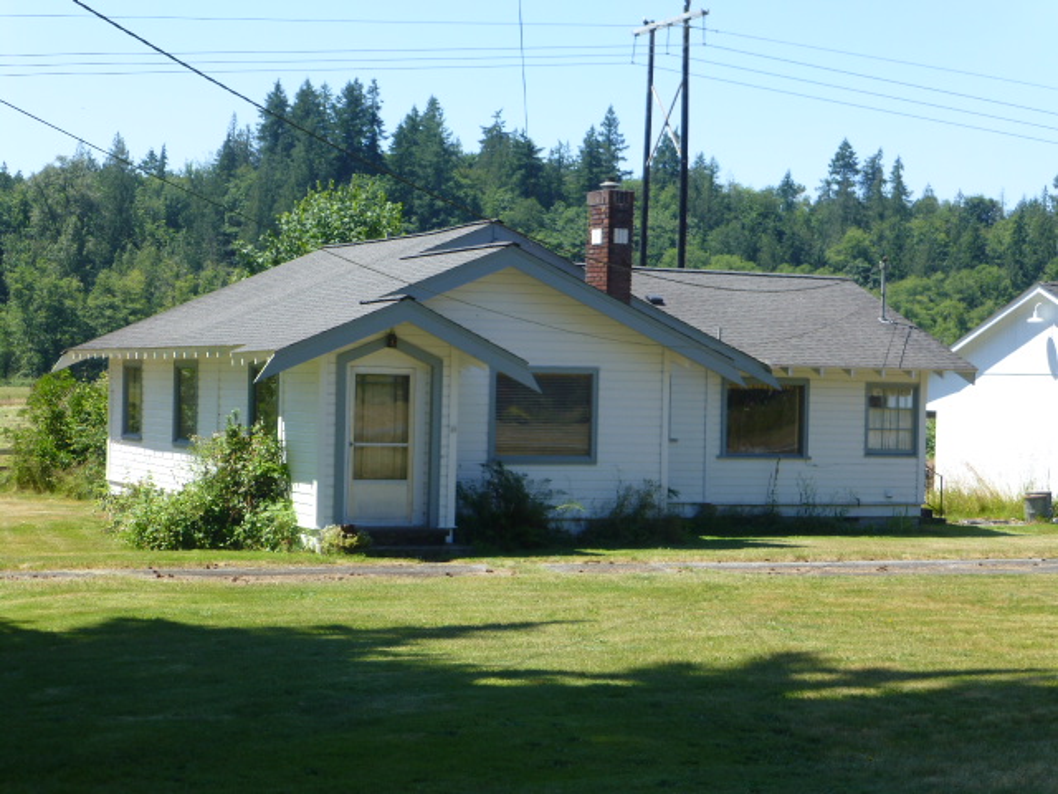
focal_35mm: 70
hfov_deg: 27.8
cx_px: 529
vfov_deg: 21.0
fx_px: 2139
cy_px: 397
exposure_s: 1/250
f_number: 5
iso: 100
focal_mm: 12.5
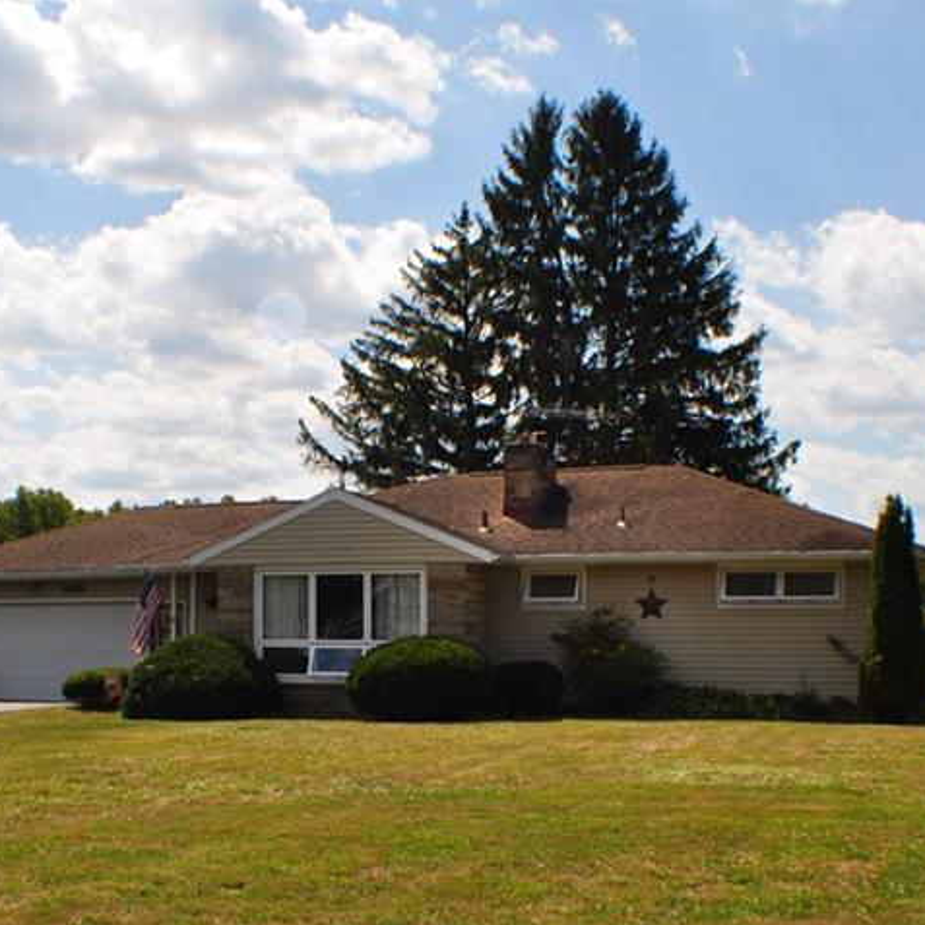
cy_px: 625
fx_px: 2146
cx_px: 361
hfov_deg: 24.3
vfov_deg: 24.2
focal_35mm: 71
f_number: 10
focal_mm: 26
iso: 200
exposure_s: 1/320
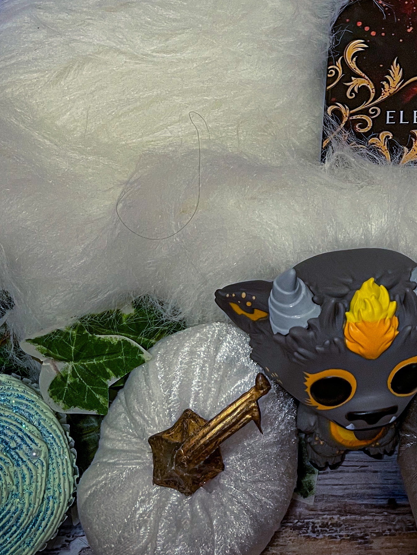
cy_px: 142
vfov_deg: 32.1
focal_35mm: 59
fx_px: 948
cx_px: 457
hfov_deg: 23.3
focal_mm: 5.1
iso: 100
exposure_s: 1/50
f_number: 1.6
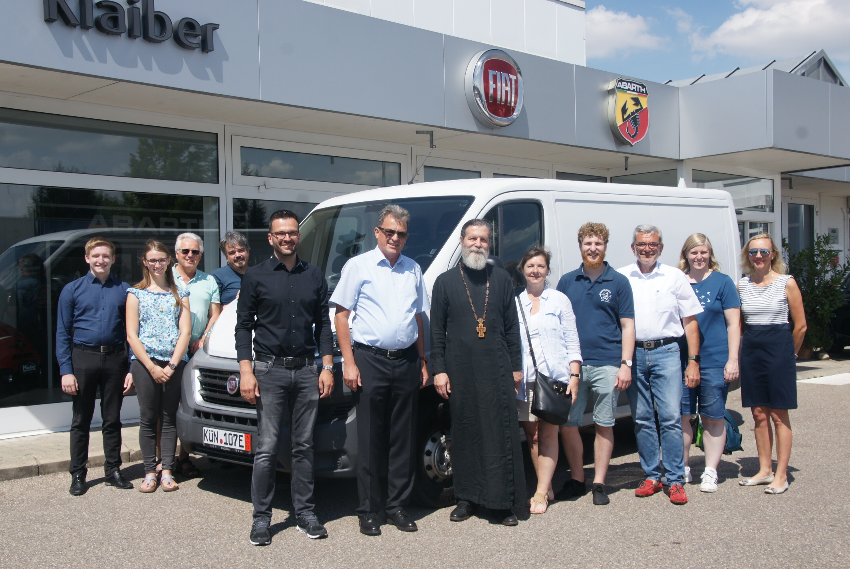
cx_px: 425
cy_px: 284
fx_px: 922
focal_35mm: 39
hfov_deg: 49.5
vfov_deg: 34.3
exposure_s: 1/320
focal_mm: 26
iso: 200
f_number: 9
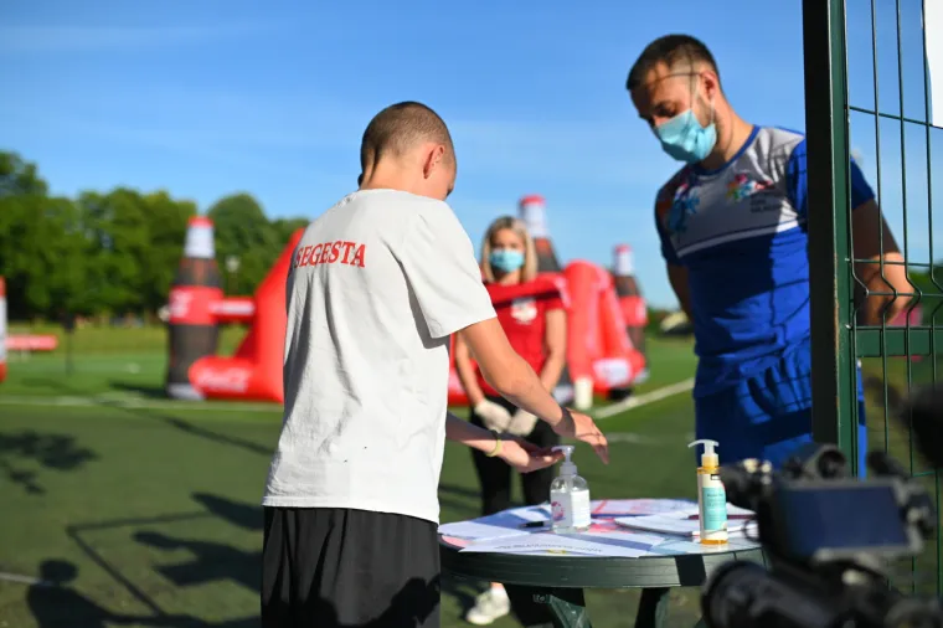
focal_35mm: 35
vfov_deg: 37.8
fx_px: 916
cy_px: 314
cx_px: 472
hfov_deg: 54.5
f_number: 2
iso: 160
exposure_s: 1/6400
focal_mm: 35
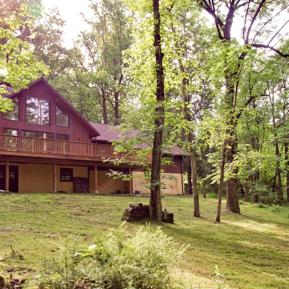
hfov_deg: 42.8
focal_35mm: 39
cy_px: 146
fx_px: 368
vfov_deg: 42.8
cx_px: 142
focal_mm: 20
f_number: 4.5
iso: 200
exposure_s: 1/90
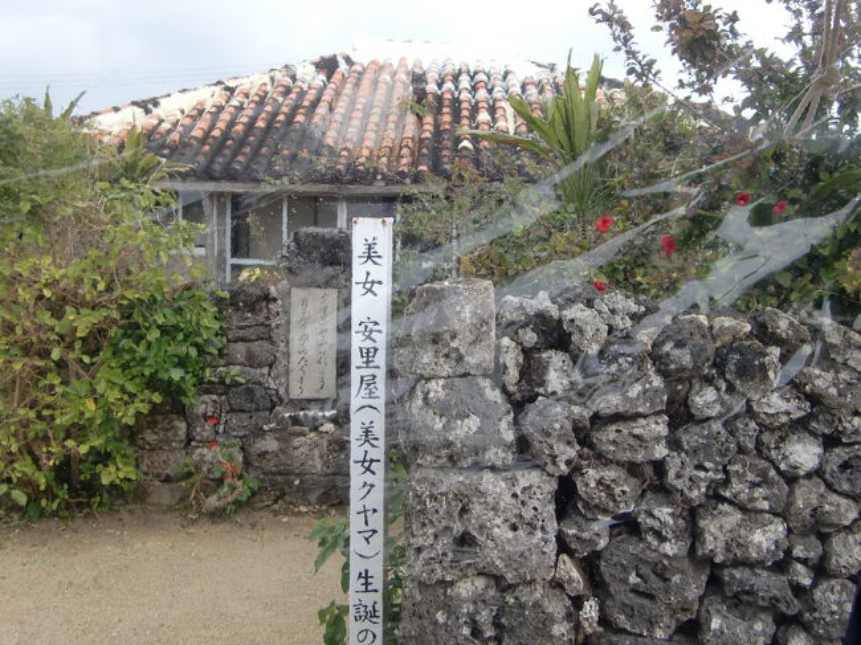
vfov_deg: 36.8
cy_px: 322
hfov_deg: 47.9
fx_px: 970
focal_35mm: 39
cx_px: 430
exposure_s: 1/125
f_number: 3
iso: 64
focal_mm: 6.9
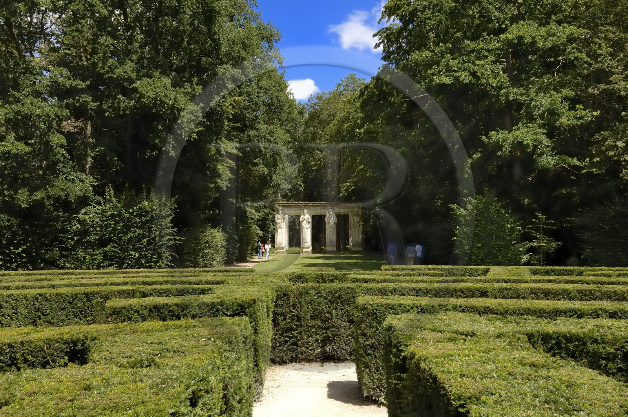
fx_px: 627
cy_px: 208
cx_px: 314
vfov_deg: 36.8
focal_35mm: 36
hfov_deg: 53.2
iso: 100
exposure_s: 1/125
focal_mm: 24
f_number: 8.5
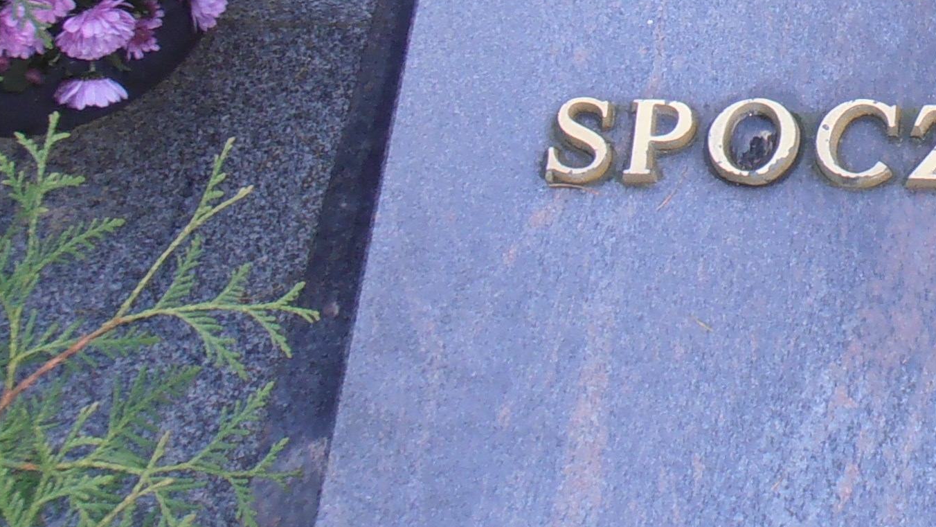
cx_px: 1347
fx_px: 3773
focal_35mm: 152
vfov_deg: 7.9
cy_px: -155
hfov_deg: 13.4
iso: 80
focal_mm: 7.87
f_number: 4.2
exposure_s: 1/40
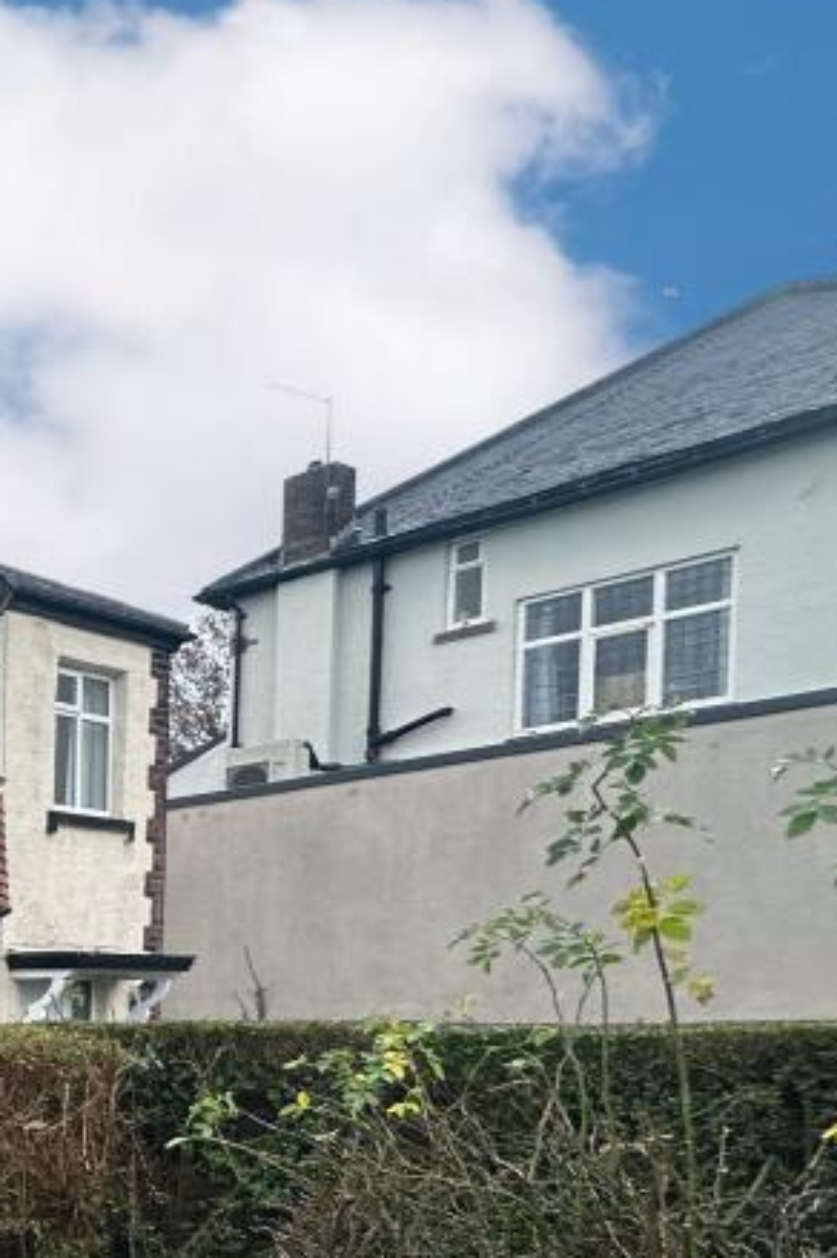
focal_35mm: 34
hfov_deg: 23.4
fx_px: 1188
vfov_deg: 51.2
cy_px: 1060
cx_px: -611
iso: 100
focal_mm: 2.22
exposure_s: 1/99
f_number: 2.2
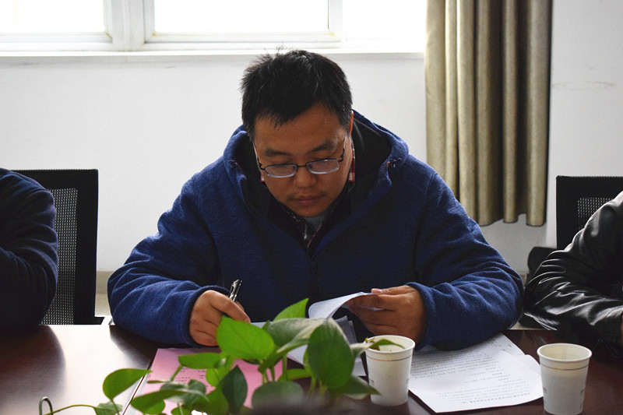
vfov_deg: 18.2
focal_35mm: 75
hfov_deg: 27.0
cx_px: 312
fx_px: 1298
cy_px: 208
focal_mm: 50
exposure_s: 1/160
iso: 3200
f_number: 5.6
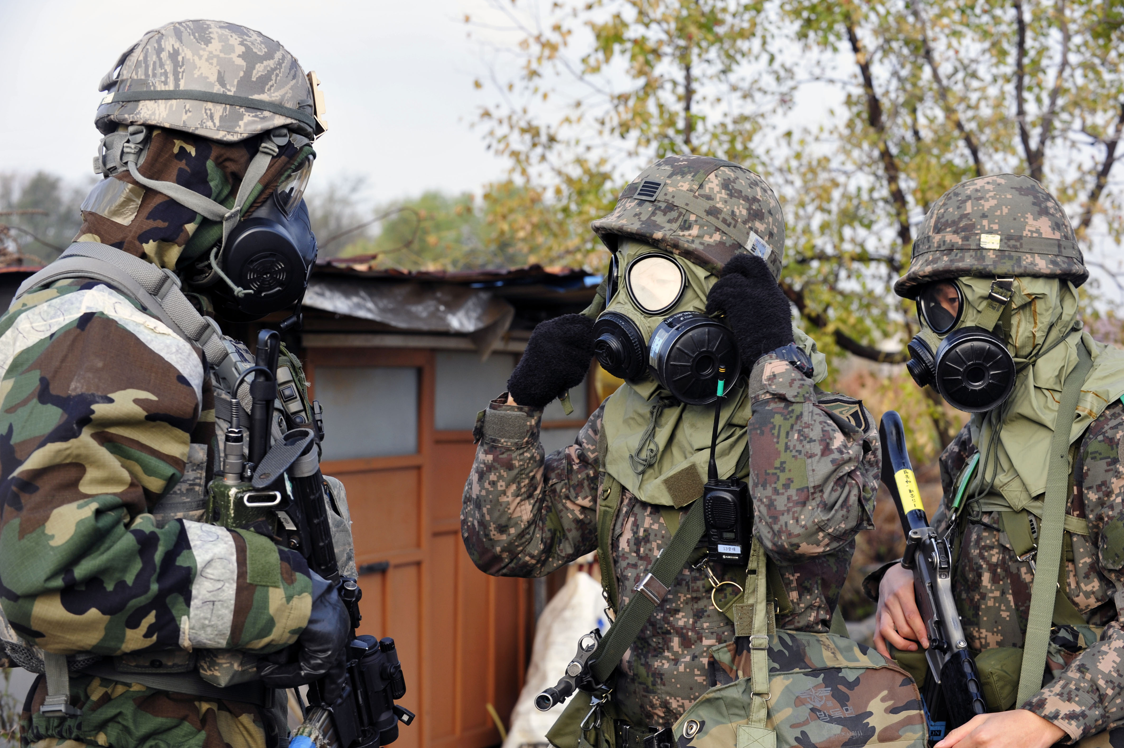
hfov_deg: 28.9
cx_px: 562
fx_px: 2184
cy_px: 374
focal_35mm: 70
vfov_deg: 19.4
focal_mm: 70
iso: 400
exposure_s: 1/200
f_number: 7.1
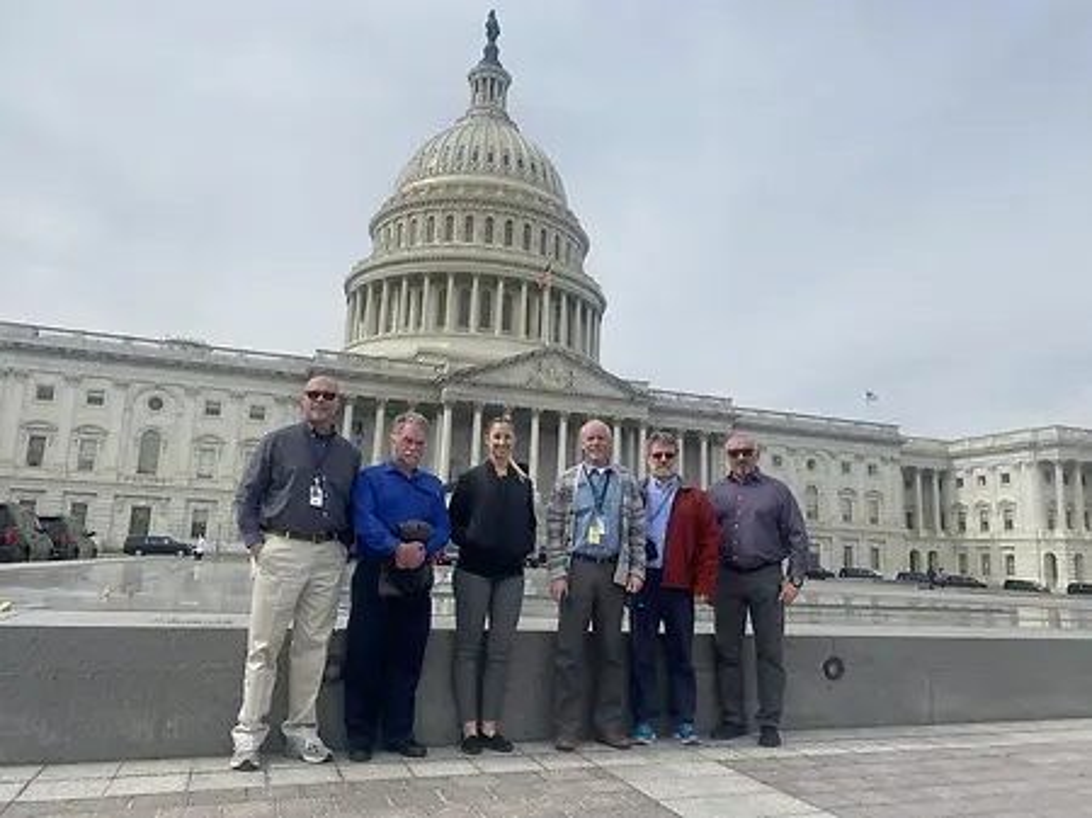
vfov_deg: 53.0
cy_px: 409
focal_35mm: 26
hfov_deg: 67.3
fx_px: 820
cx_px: 546
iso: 32
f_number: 1.8
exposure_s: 1/3861
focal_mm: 4.25
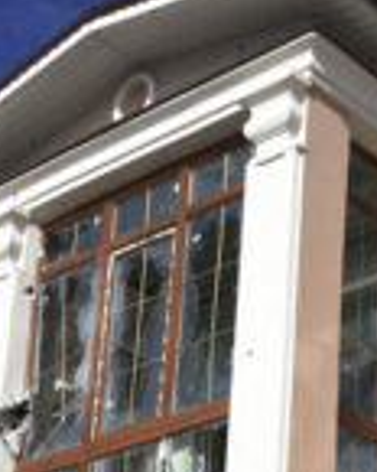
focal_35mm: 105
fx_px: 1464
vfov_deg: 17.1
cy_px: 625
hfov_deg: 14.4
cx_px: 377
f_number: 22
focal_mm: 18
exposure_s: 1/640
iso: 500
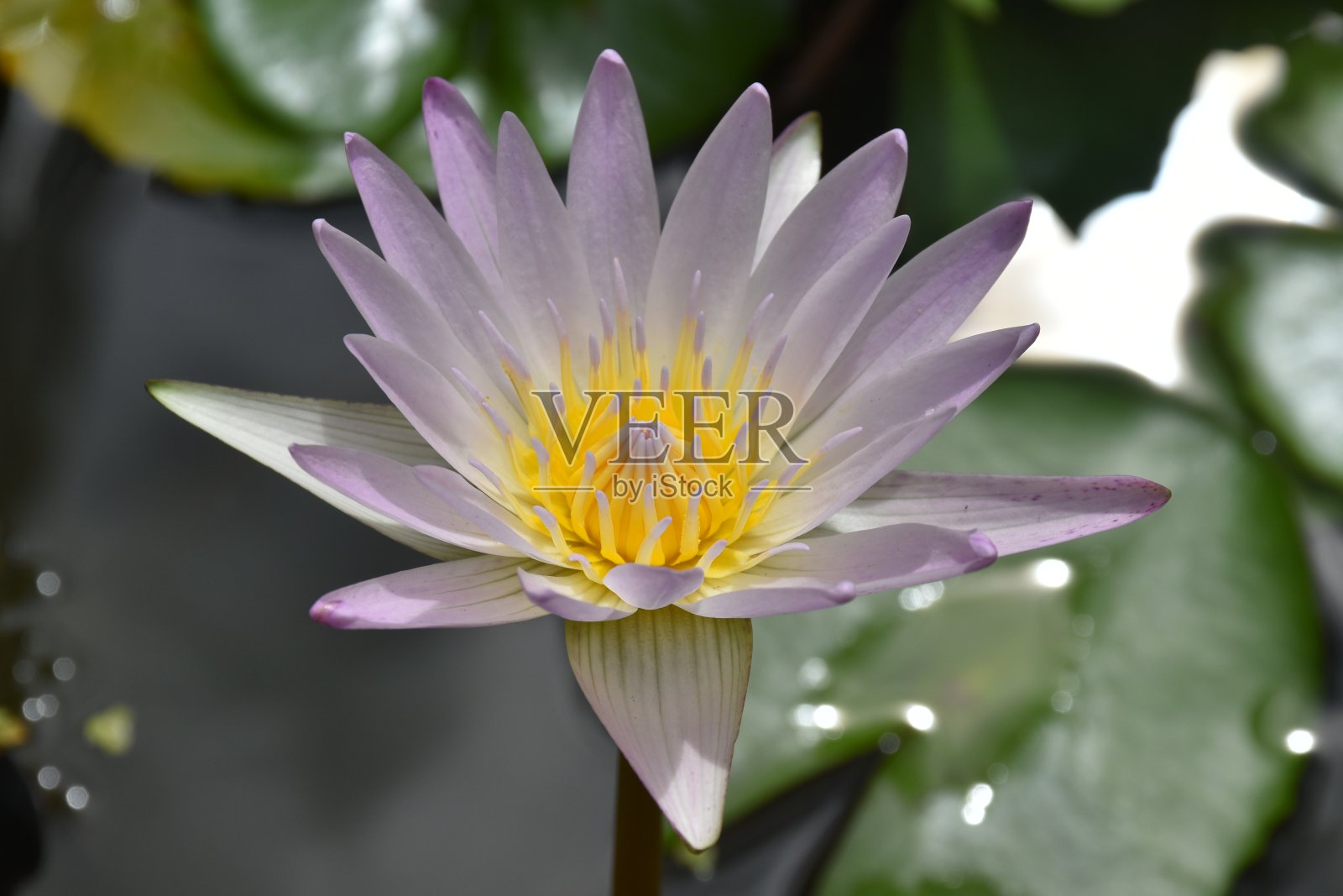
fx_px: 5036
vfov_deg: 10.2
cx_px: 672
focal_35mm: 135
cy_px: 448
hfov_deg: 15.2
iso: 200
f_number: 11
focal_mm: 90
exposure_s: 1/500
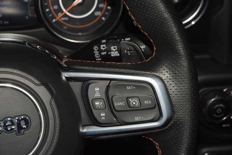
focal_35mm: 105
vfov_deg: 13.0
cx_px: 116
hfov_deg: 19.5
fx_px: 677
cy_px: 78
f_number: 8
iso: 100
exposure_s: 1/125
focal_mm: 70
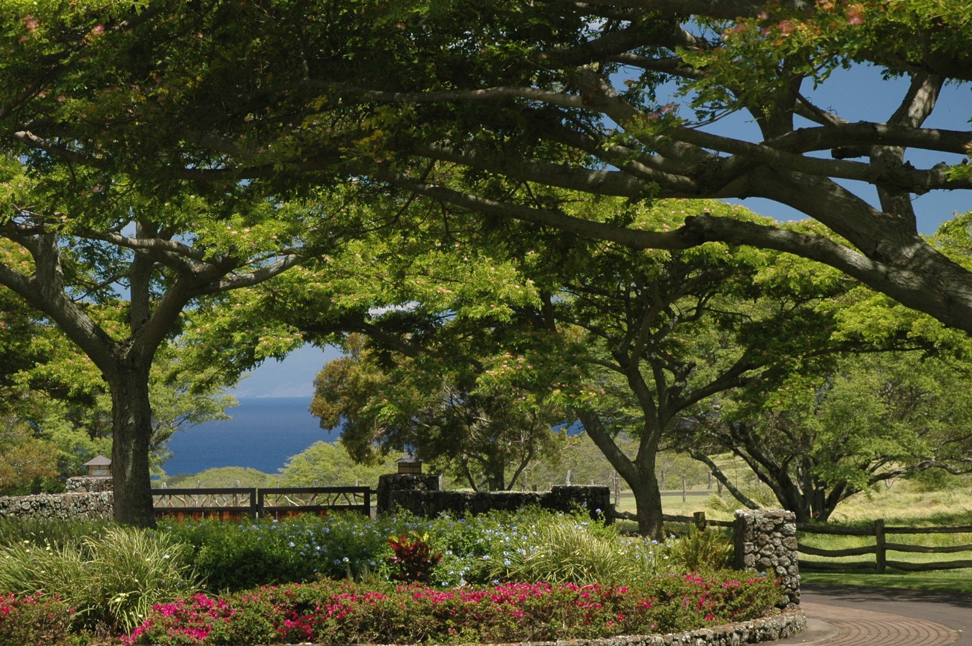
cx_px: 389
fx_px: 2400
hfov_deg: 22.9
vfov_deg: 15.3
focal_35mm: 89
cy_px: 384
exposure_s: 1/160
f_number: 6.3
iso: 200
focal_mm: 48
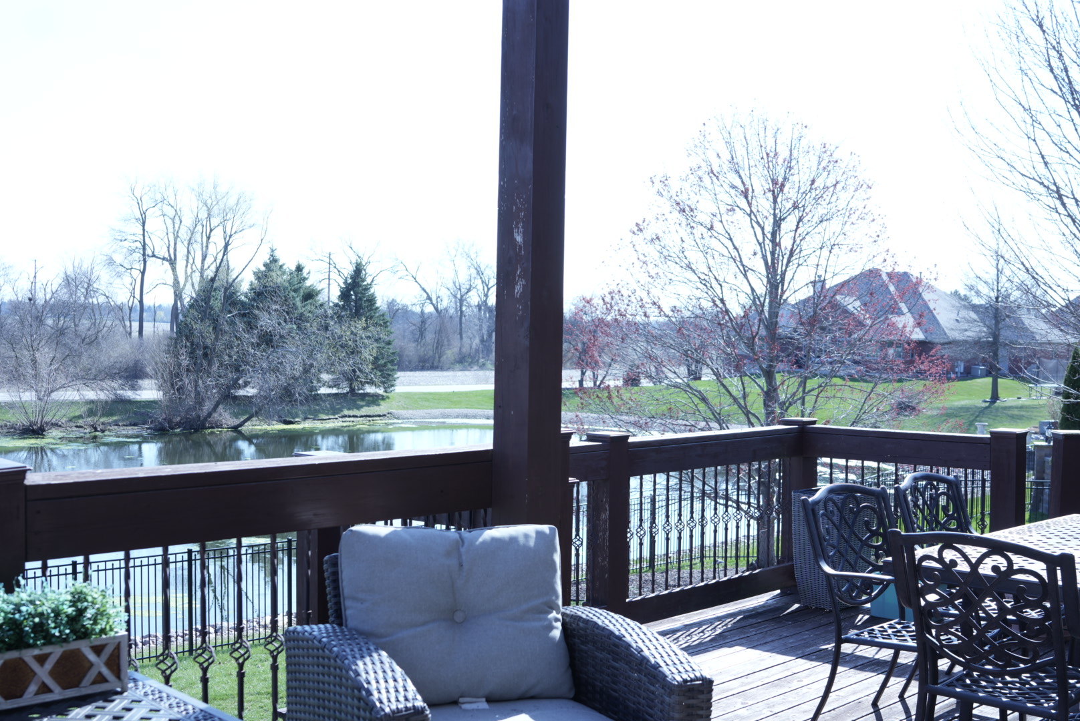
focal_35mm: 42
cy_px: 360
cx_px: 540
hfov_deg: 46.4
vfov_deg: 31.9
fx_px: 1261
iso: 100
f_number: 4.5
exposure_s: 1/80
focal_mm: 28
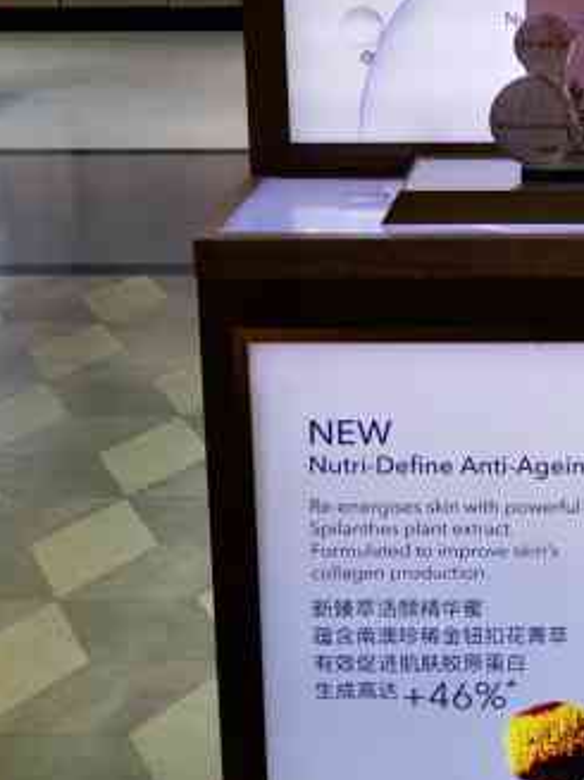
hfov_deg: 18.3
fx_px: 1733
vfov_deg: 24.8
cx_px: 658
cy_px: 132
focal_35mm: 77
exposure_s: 1/122
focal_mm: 5.58
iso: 50
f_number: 1.8
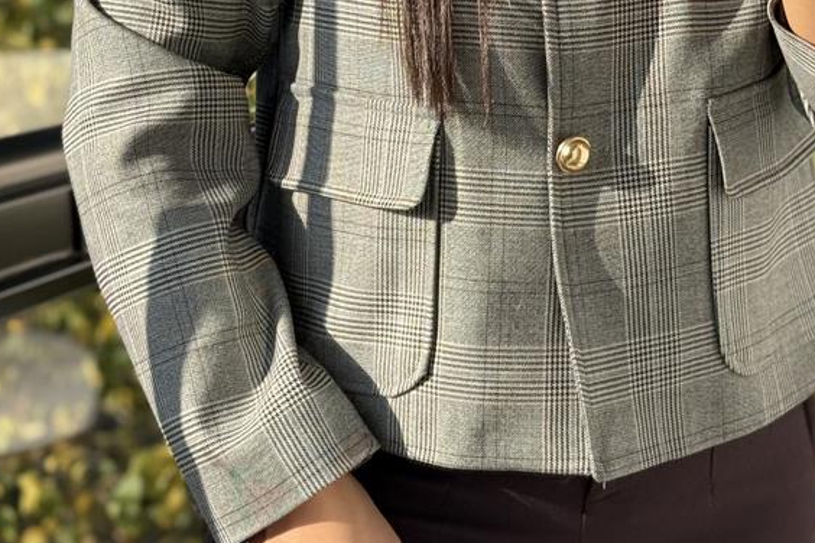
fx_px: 2671
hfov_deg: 17.3
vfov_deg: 11.5
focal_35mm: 118
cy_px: 34
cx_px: 608
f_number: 1.78
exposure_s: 1/1185
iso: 64
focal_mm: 6.76
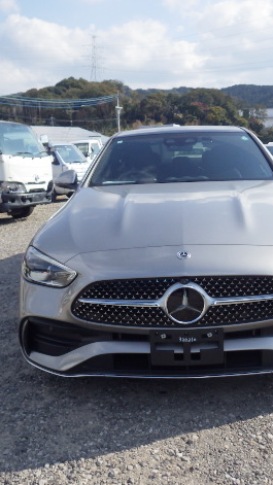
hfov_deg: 31.9
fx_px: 476
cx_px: 171
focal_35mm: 37
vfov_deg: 54.0
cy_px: 246
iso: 250
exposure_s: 1/320
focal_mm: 4.5
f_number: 7.9
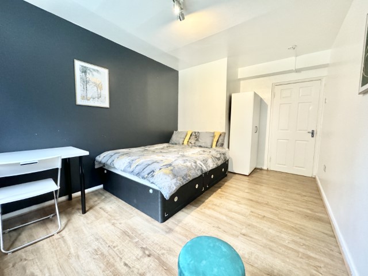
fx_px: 149
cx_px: 184
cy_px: 138
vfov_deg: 85.7
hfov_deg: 102.1
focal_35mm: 14
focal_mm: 2.22
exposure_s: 1/50
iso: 800
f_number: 2.2
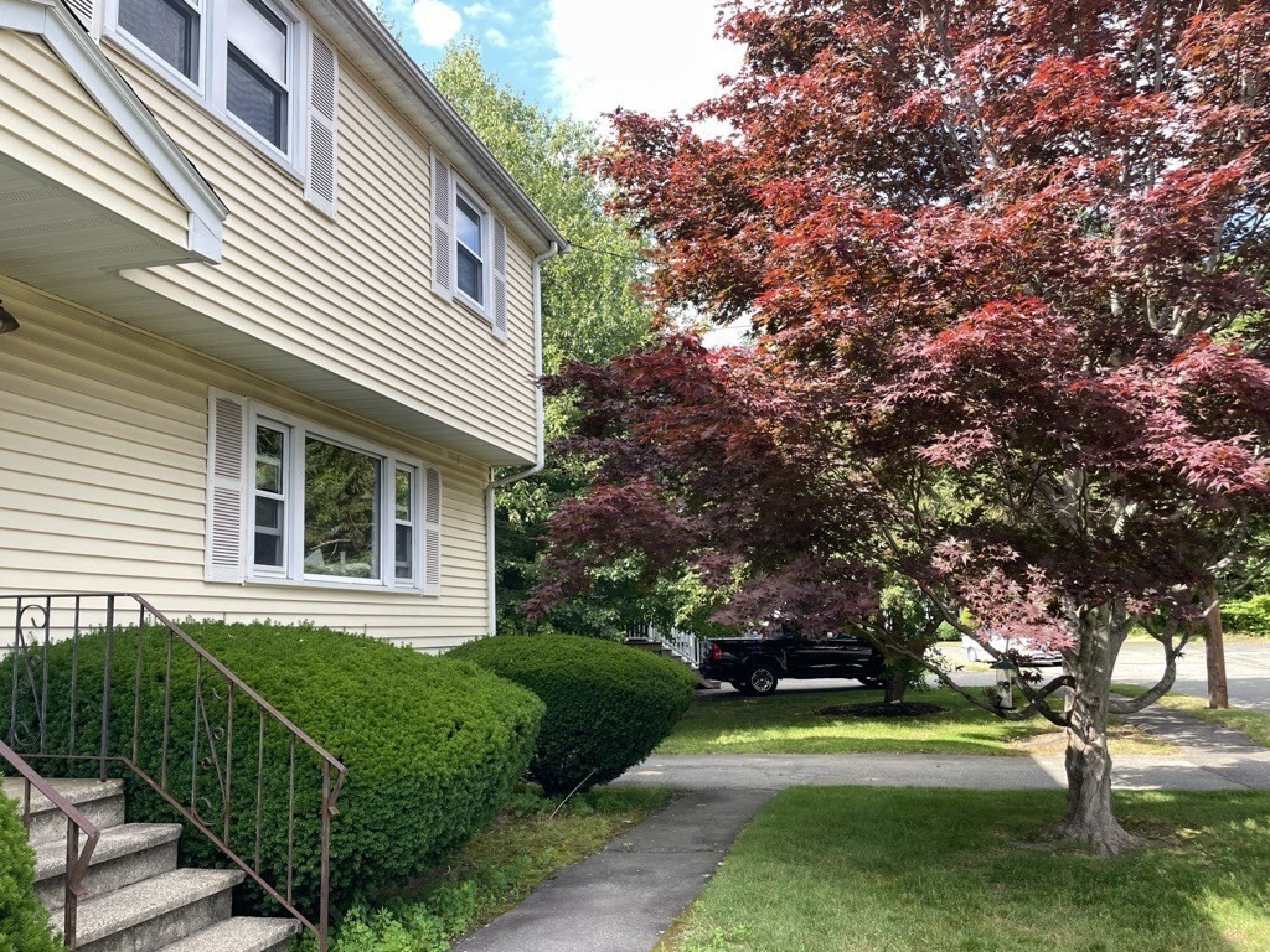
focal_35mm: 26
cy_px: 476
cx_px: 635
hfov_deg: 67.3
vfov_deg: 53.1
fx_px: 954
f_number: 1.6
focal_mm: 4.2
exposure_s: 1/759
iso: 32
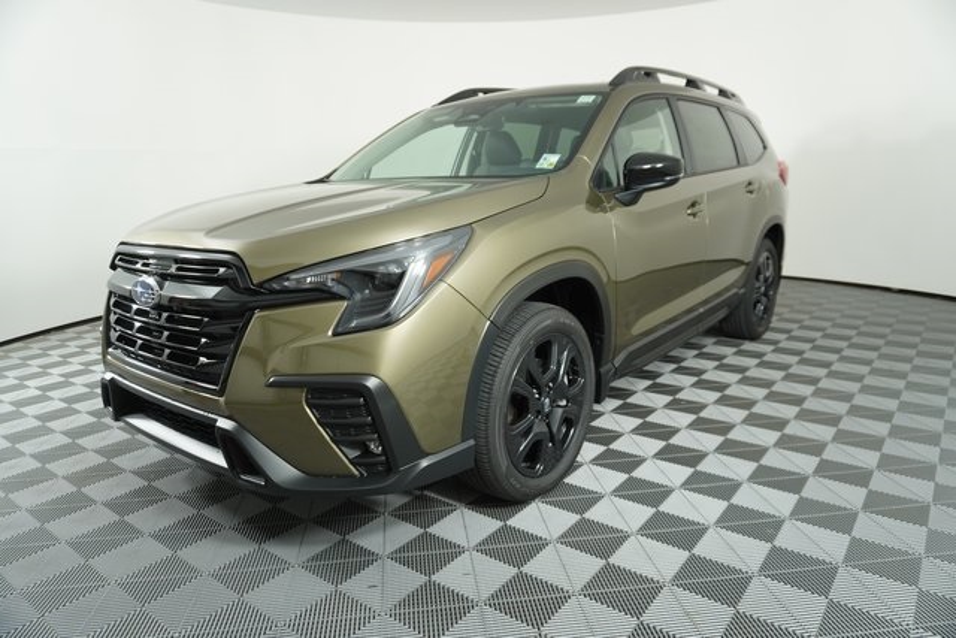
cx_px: 478
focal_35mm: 24
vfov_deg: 53.2
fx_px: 637
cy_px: 319
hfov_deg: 73.7
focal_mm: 16
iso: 400
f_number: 4
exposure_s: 1/160
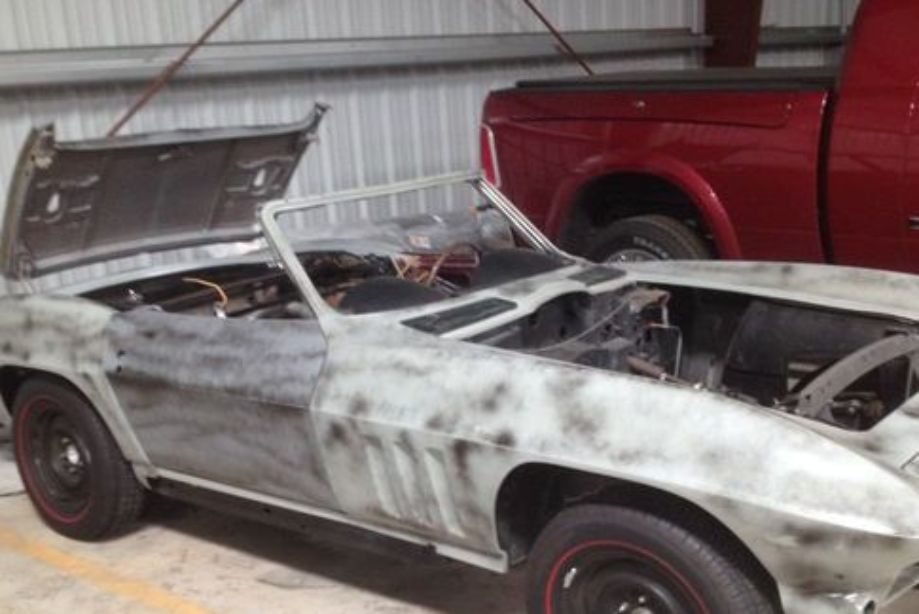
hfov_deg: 41.1
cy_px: 449
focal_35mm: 48
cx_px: 470
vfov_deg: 27.8
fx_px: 1226
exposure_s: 1/20
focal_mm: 4.28
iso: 200
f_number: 2.4
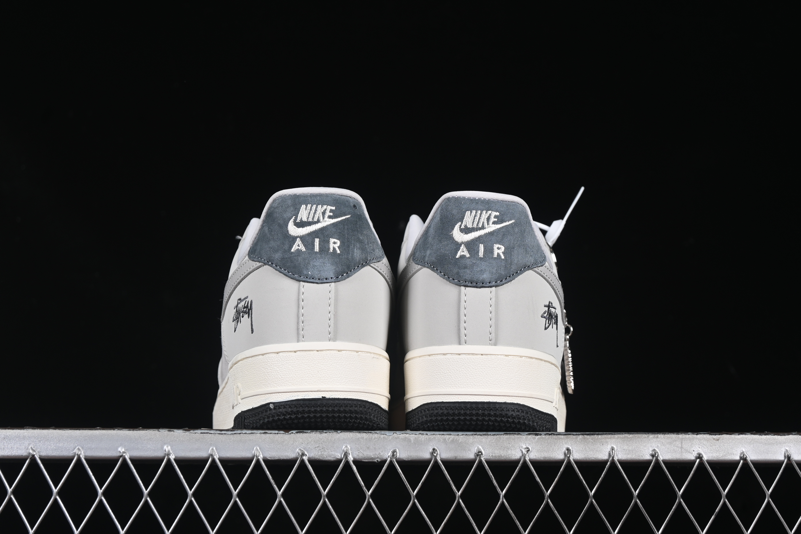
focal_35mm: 75
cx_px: 400
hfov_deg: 27.0
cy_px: 267
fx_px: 1669
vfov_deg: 18.2
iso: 160
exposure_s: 1/60
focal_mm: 50
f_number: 7.1
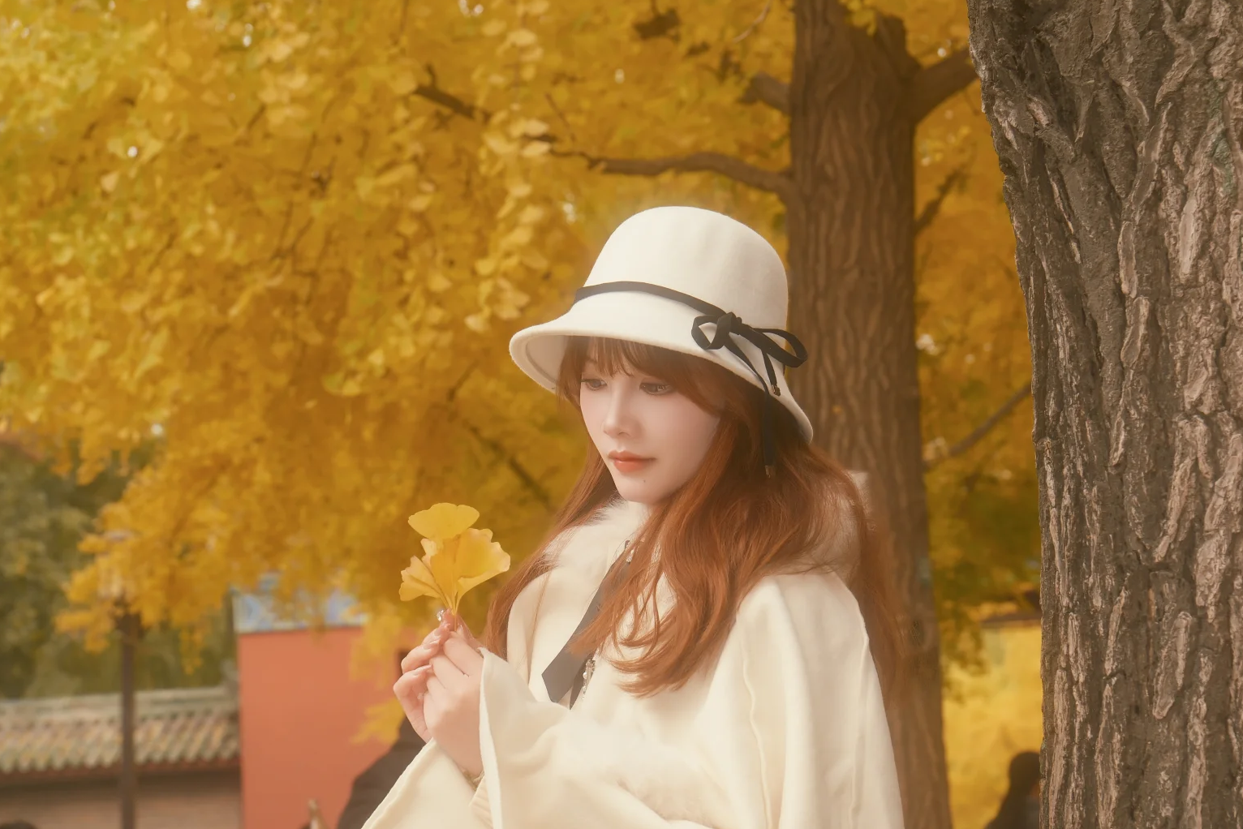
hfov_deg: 27.3
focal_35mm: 74
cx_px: 595
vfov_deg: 18.4
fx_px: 2555
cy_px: 427
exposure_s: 1/200
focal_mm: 46.4
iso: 400
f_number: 5
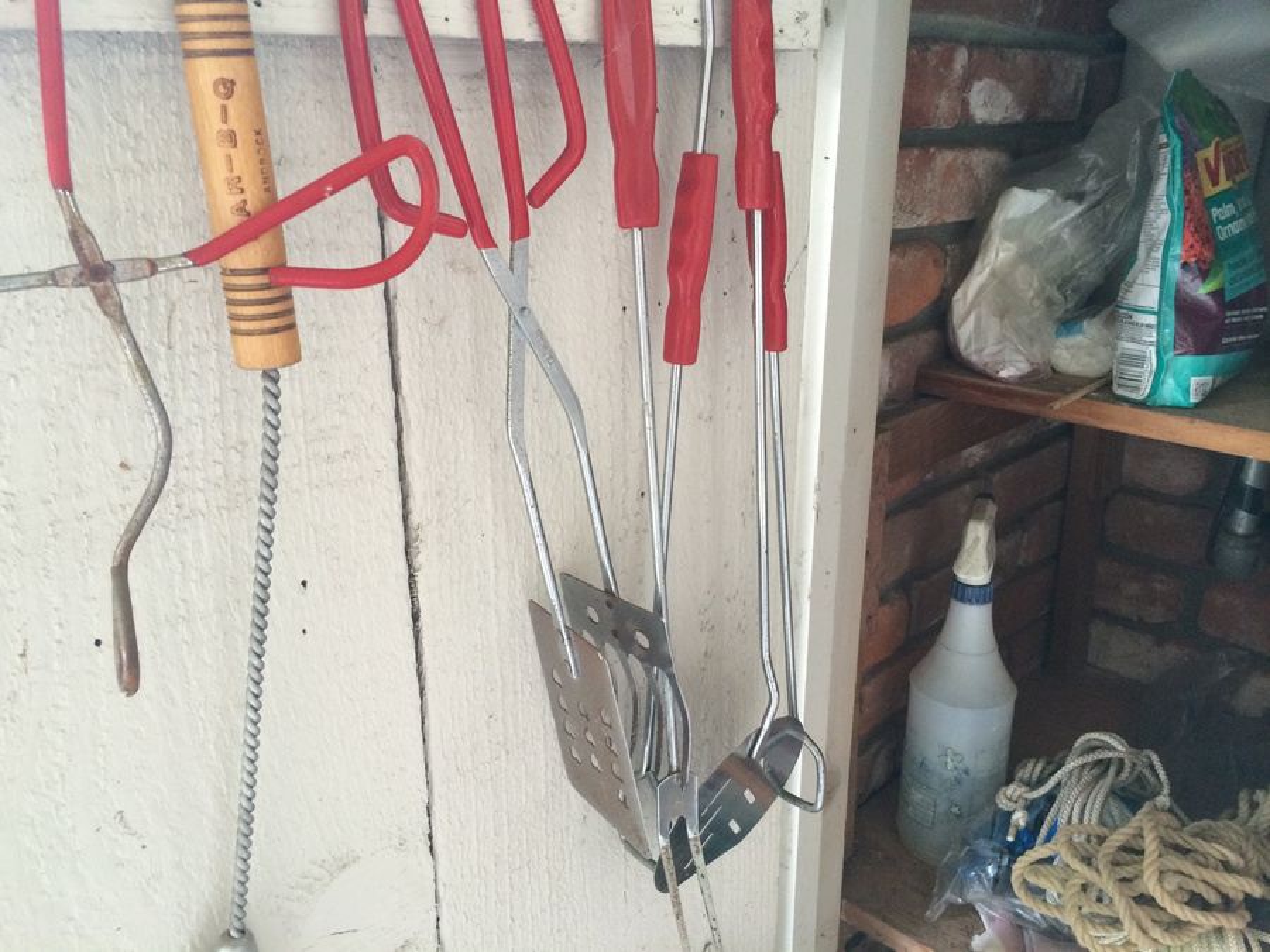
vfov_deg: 46.8
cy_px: 476
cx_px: 635
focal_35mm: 30
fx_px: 1101
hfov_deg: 60.0
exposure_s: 1/30
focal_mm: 4.12
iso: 64
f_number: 2.2
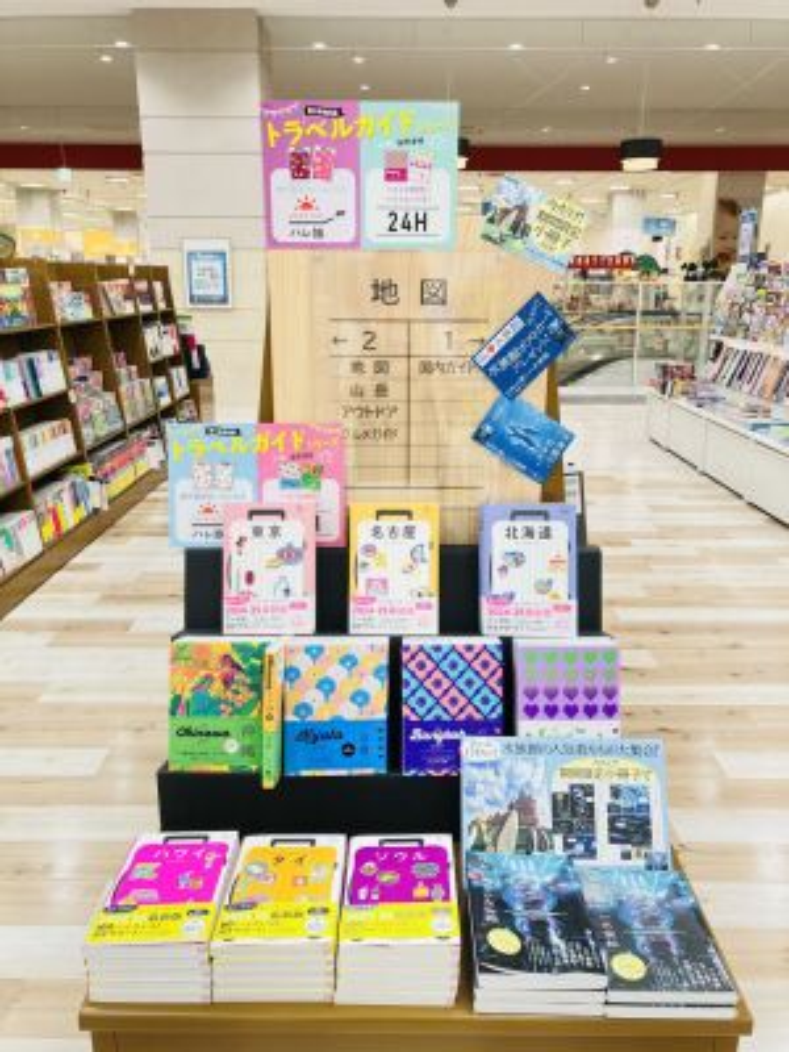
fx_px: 851
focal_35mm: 28
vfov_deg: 63.4
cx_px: 394
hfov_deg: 49.7
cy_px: 526
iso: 50
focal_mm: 3.99
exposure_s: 1/100
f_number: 1.8
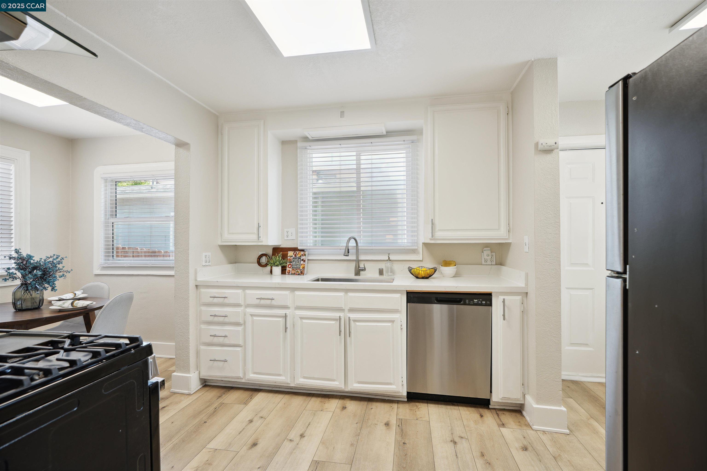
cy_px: 236
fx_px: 314
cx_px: 354
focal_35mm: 16
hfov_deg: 96.7
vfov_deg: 73.7
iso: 100
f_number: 5.6
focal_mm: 16
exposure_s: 1/10
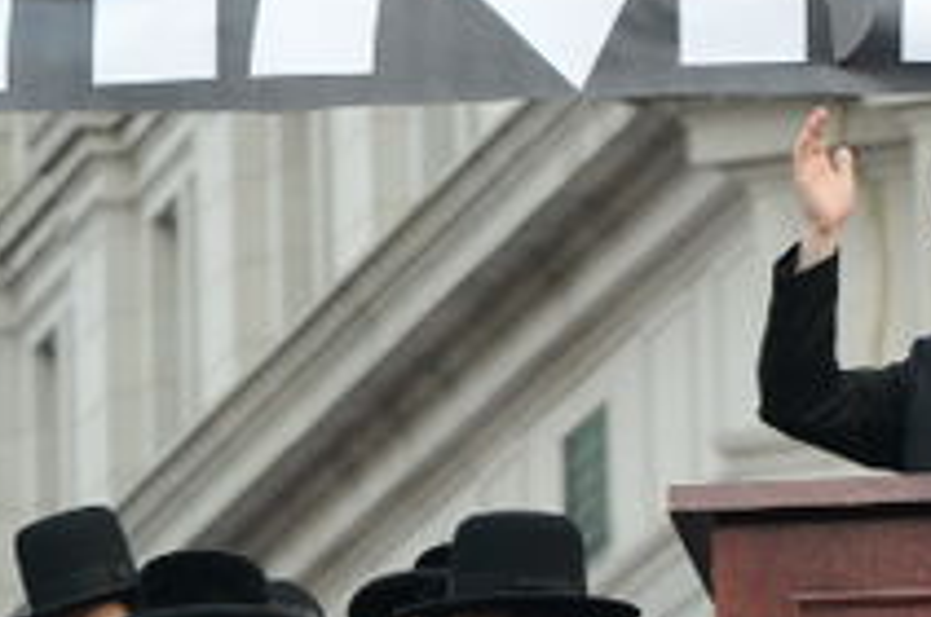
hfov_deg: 3.2
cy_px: 1320
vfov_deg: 2.1
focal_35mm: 651
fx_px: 16810
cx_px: 1465
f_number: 6.3
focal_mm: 98
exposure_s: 1/320
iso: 1250
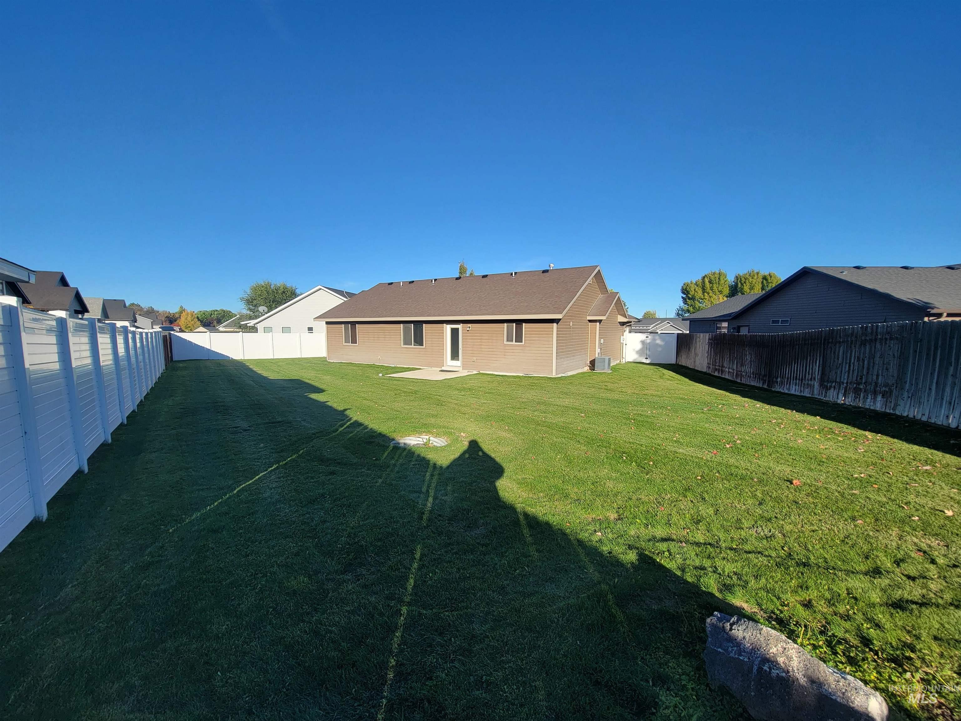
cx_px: 480
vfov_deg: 89.9
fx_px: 361
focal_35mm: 13
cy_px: 360
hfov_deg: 106.2
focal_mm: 2.2
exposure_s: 1/1044
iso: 50
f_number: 2.2
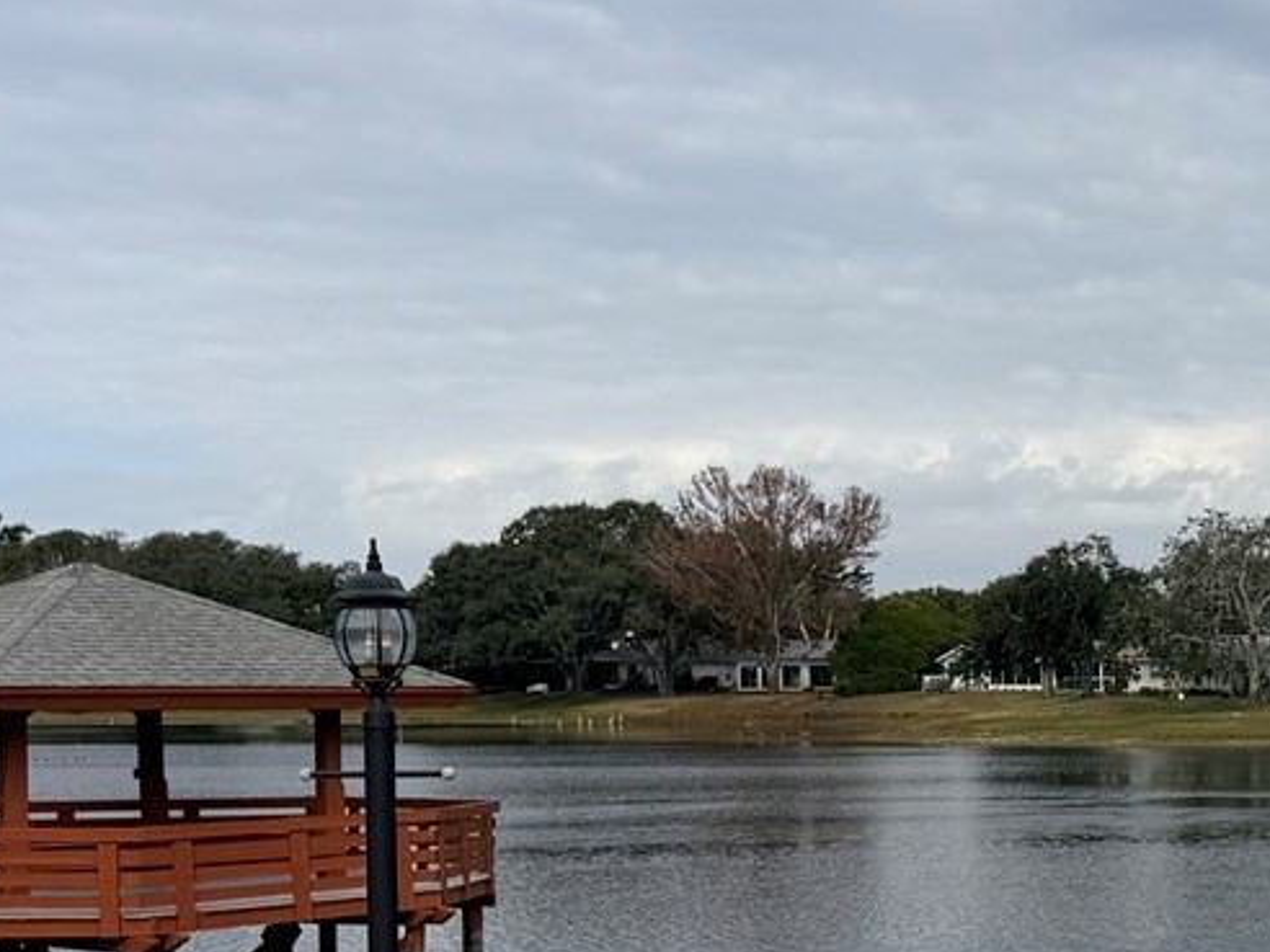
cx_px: 1869
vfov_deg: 18.7
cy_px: 795
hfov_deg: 21.3
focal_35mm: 78
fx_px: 2862
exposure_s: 1/8130
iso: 80
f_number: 1.78
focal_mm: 6.76
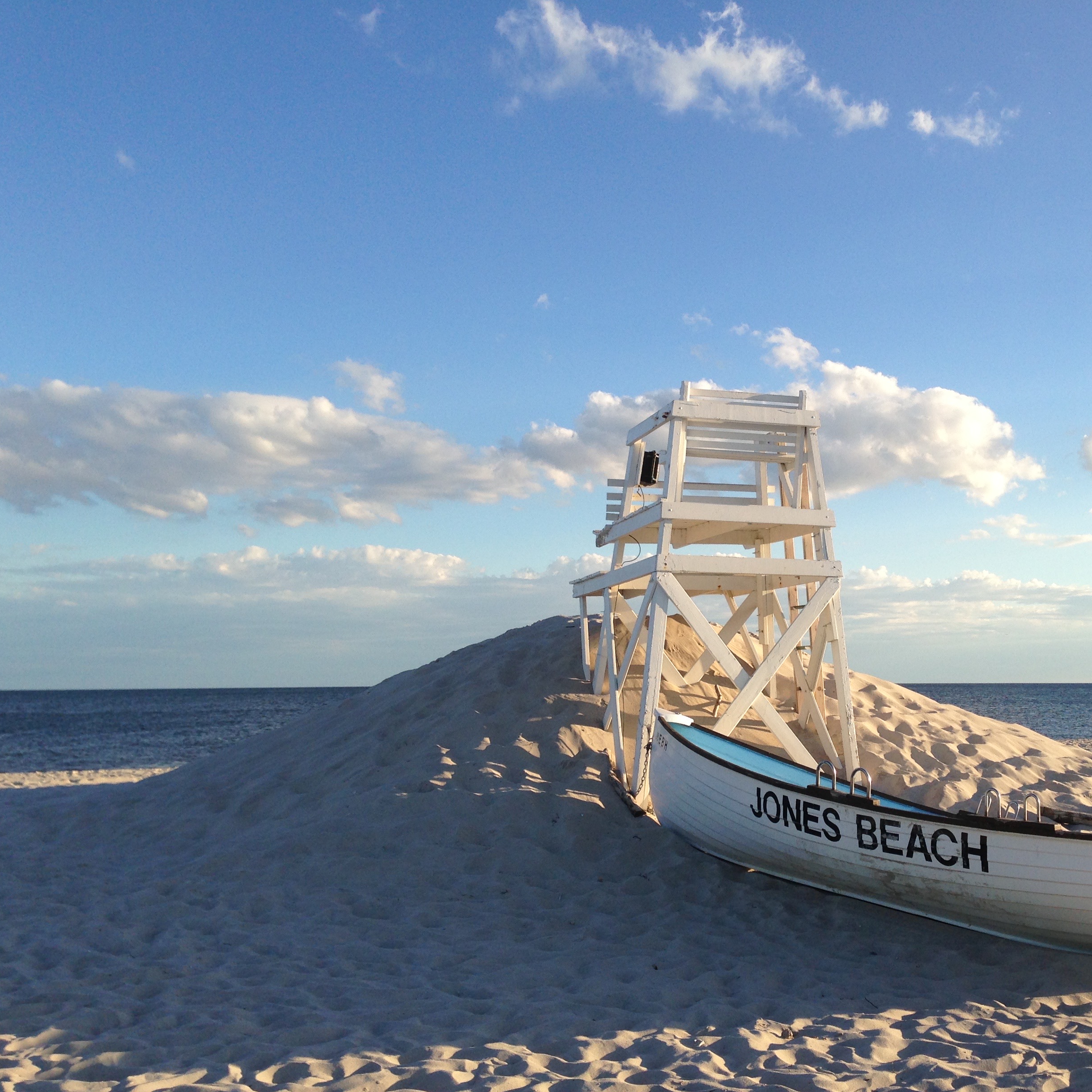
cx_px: 690
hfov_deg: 42.5
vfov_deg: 42.8
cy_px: 545
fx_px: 1392
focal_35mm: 39
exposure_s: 1/1043
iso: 50
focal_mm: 4.13
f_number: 2.4
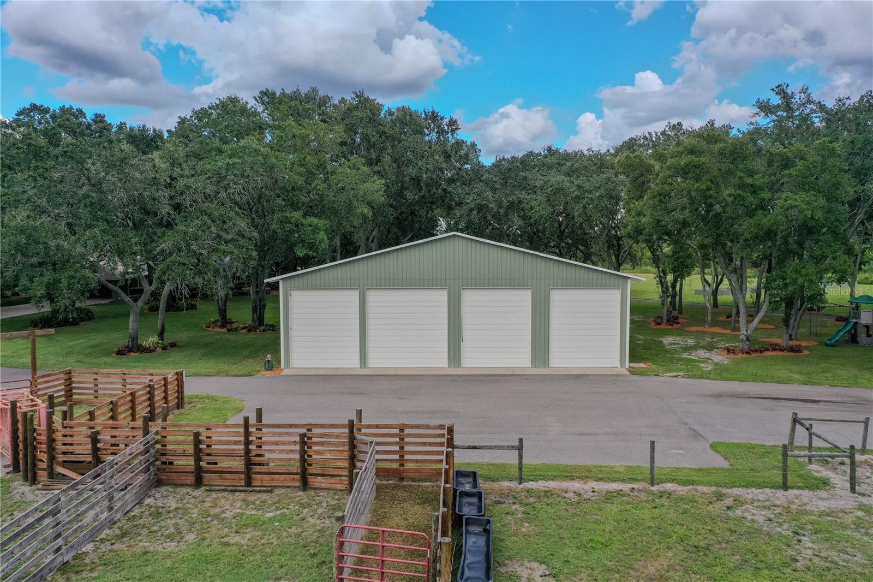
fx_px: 679
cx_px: 436
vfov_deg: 46.4
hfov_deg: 65.5
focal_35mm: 28
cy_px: 291
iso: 100
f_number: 3.2
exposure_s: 1/40
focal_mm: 10.26
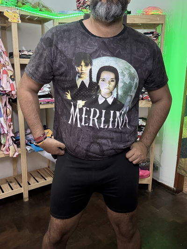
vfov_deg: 60.0
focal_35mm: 30
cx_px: 94
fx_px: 216
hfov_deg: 46.8
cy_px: 124
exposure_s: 1/33
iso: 250
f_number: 1.9
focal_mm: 2.69
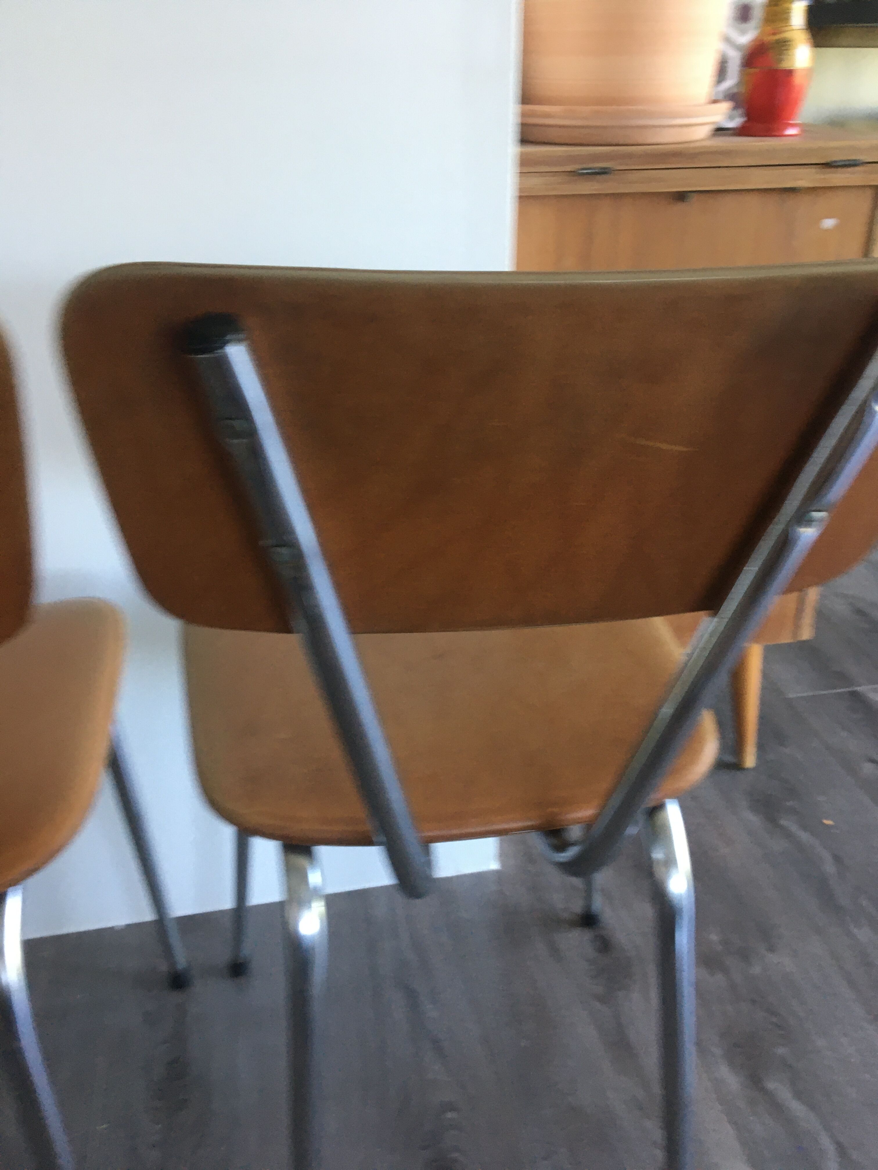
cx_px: 439
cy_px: 585
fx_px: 981
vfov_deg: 61.7
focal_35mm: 29
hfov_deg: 48.2
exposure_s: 1/33
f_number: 2.2
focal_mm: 4.15
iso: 100
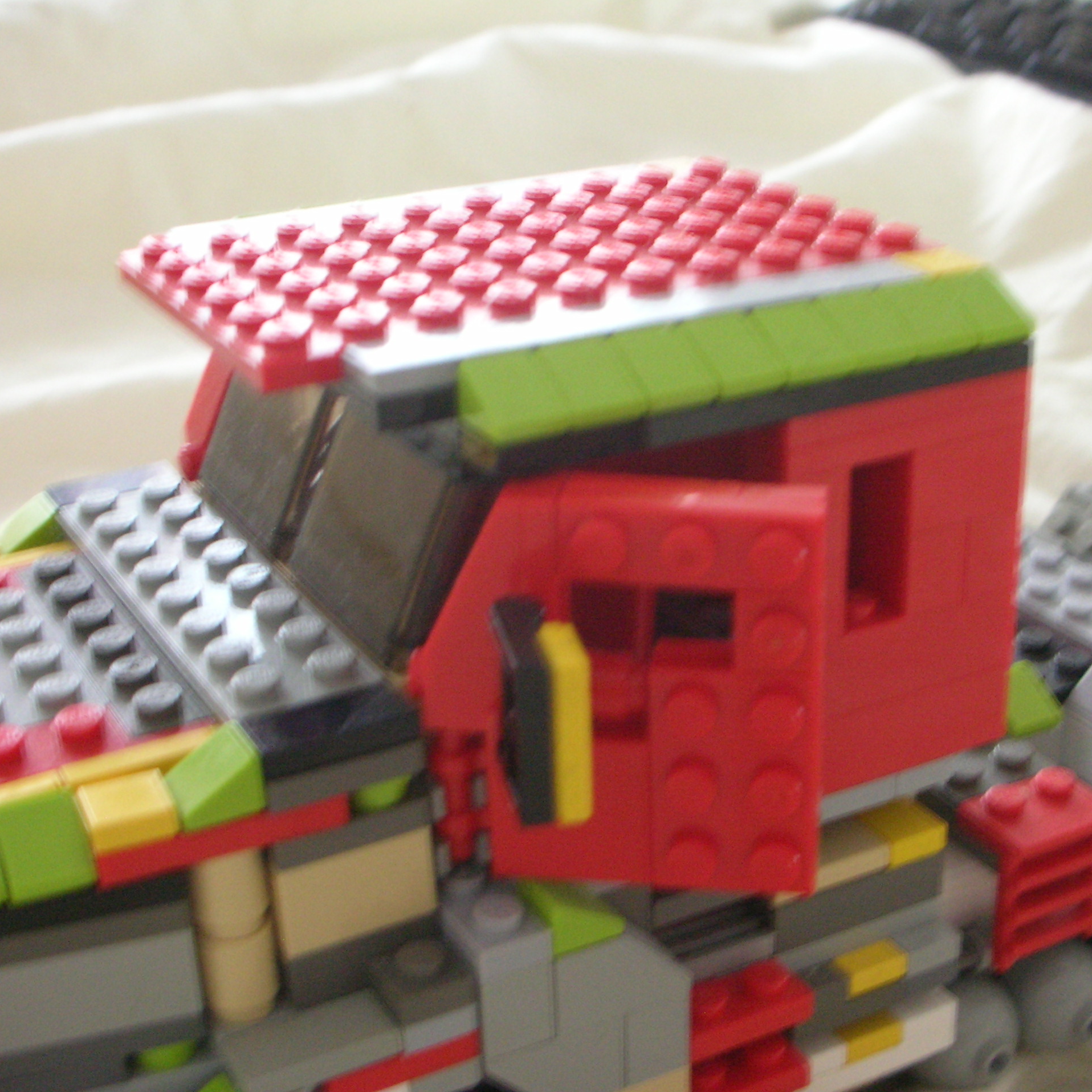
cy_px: 553
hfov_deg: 31.1
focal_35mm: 55
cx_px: 596
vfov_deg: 31.1
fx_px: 1963
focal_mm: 7.7
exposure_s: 1/2.3
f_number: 3.5
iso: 200
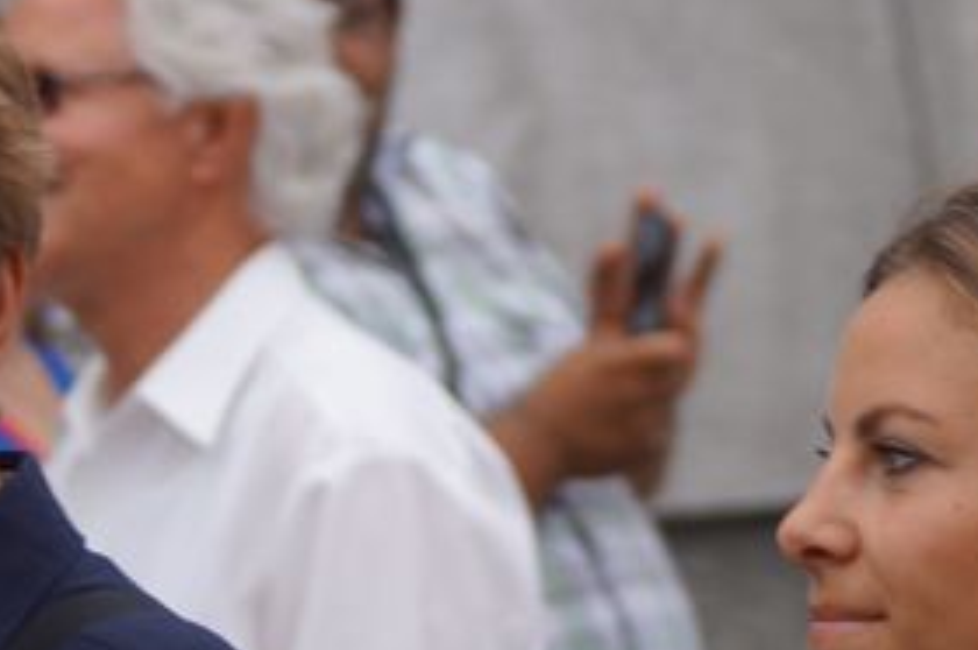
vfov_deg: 3.1
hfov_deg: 4.7
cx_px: 527
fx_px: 11912
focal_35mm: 439
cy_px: 369
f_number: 4.5
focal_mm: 80
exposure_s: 1/320
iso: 100
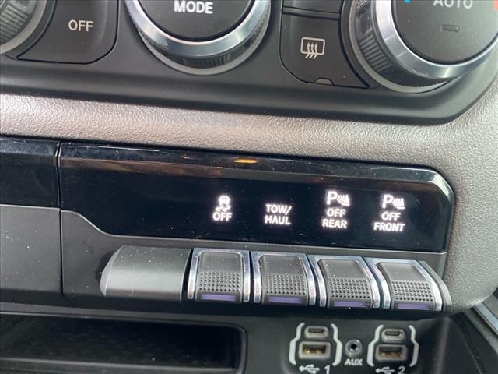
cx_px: 249
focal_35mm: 26
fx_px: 374
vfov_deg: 53.1
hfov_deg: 67.3
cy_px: 187
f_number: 1.8
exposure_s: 1/37
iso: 500
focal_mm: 4.25
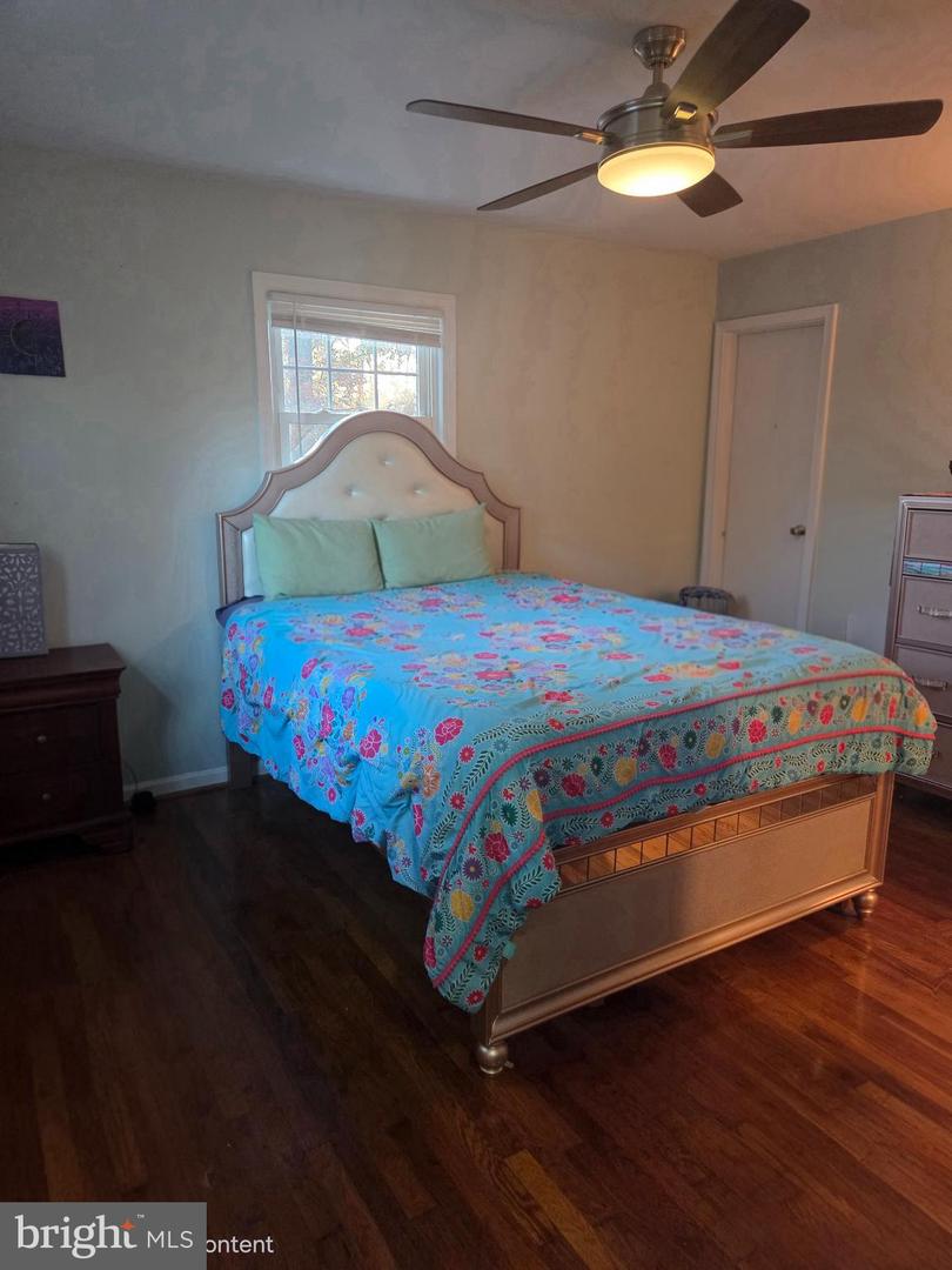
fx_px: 843
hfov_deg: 58.9
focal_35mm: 23
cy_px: 635
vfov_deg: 73.9
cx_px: 476
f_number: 1.8
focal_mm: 5.4
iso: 1000
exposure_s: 1/120
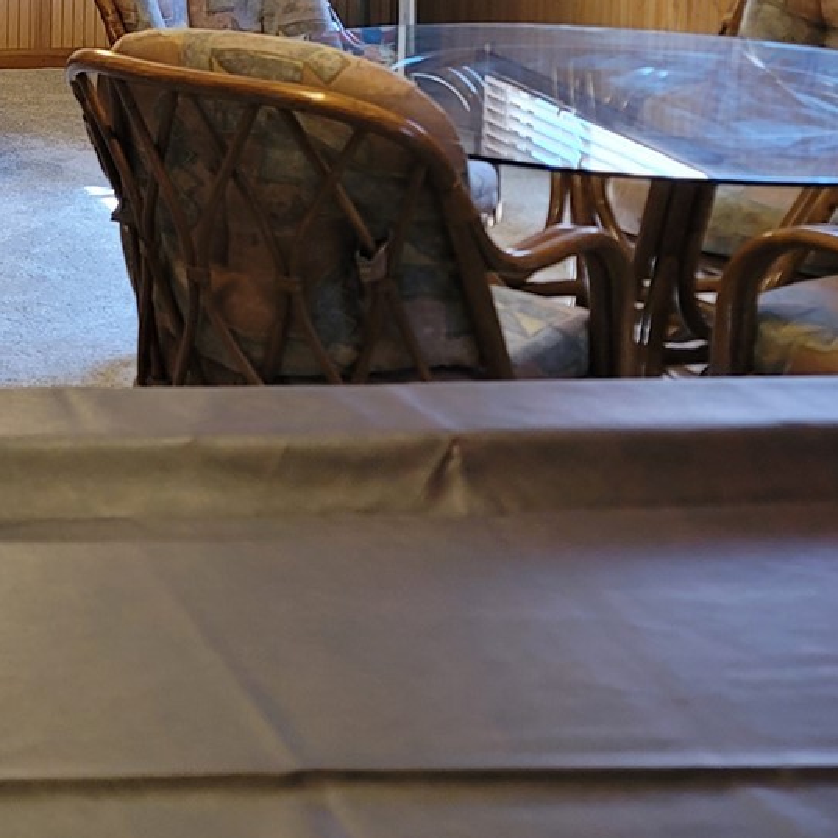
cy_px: -37
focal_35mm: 79
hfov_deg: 19.8
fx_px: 2164
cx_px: -303
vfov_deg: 21.0
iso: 200
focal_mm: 7
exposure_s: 1/40
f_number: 1.8
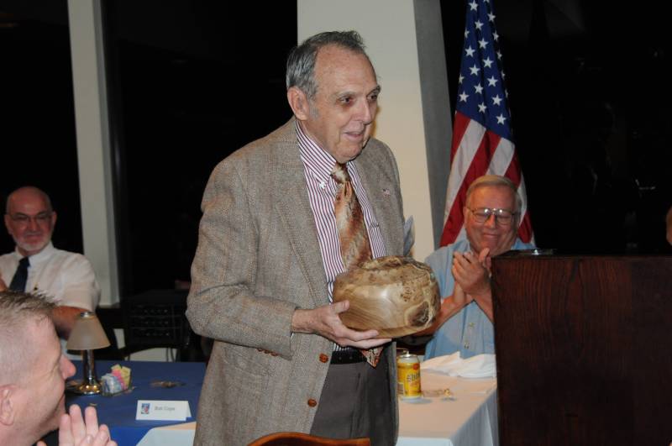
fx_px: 1174
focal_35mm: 63
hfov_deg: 31.9
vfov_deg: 21.5
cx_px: 336
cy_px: 223
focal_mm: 42
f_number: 4
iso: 800
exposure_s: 1/60
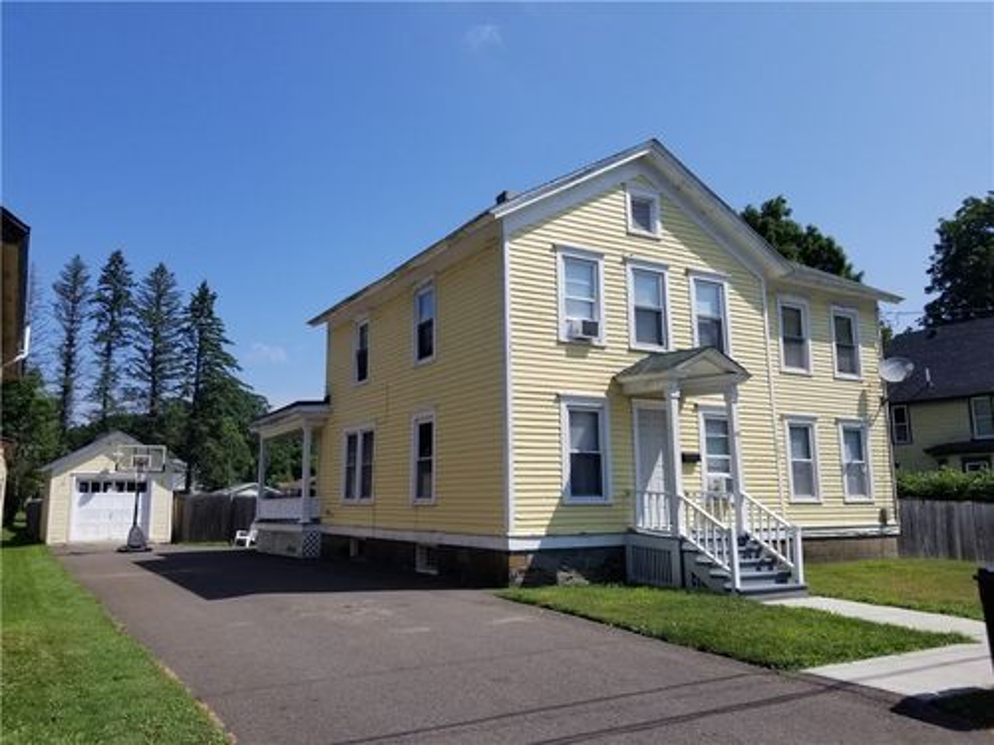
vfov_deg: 53.1
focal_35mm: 26
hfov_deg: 67.3
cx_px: 497
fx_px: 747
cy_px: 372
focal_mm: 4.25
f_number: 1.7
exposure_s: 1/3096
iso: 50
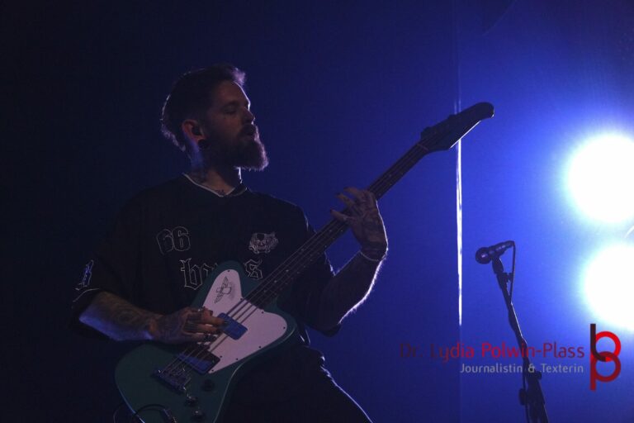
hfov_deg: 19.5
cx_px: 317
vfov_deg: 13.0
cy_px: 212
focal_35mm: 105
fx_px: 1849
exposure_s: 1/160
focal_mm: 70
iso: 2000
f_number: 5
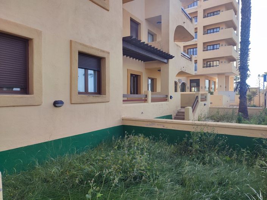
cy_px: 100
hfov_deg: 69.4
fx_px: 193
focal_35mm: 25
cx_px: 134
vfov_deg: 54.8
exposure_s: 1/477
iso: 50
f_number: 1.9
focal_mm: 6.04
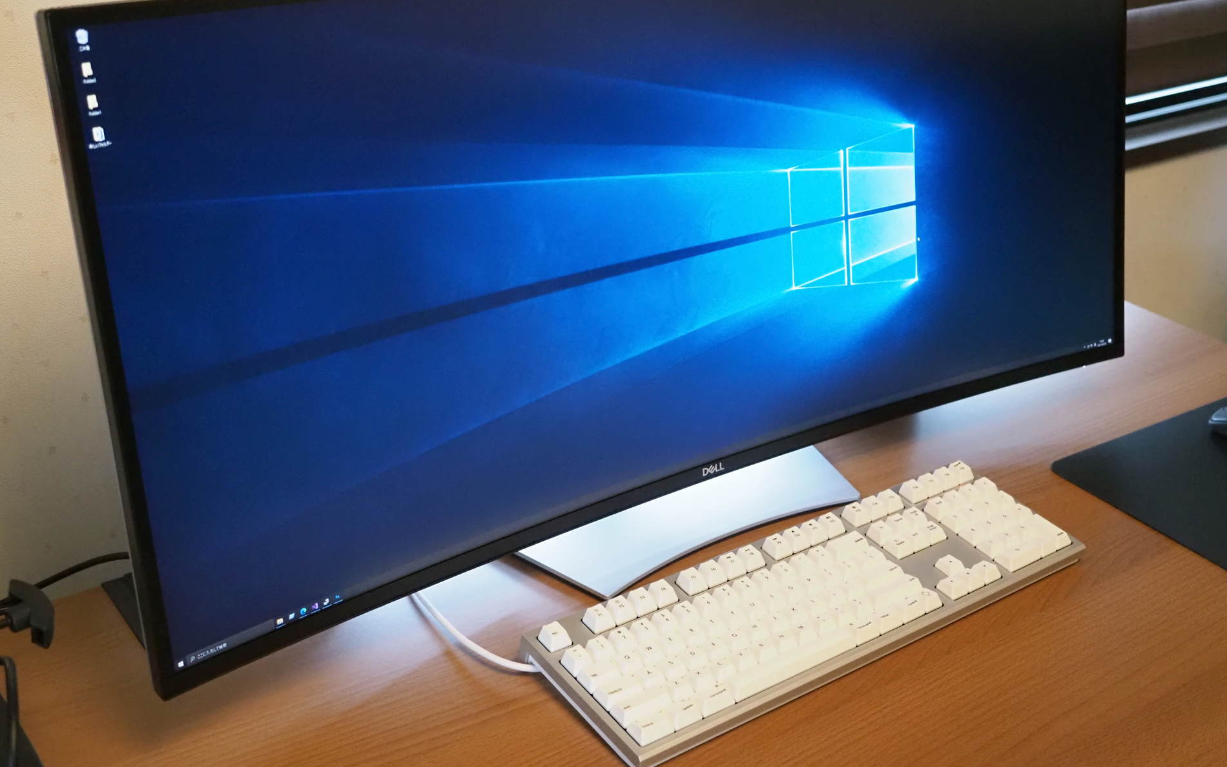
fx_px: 1505
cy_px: 328
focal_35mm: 45
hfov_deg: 44.4
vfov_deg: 28.5
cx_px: 619
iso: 5000
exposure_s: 1/60
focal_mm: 21
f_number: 2.8
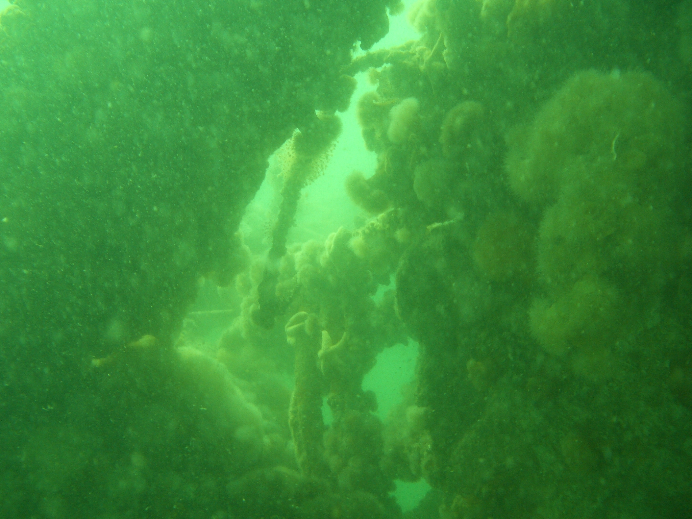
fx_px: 700
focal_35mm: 35
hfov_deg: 52.6
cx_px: 346
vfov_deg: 40.7
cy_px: 260
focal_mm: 5.8
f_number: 2.6
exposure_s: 1/100
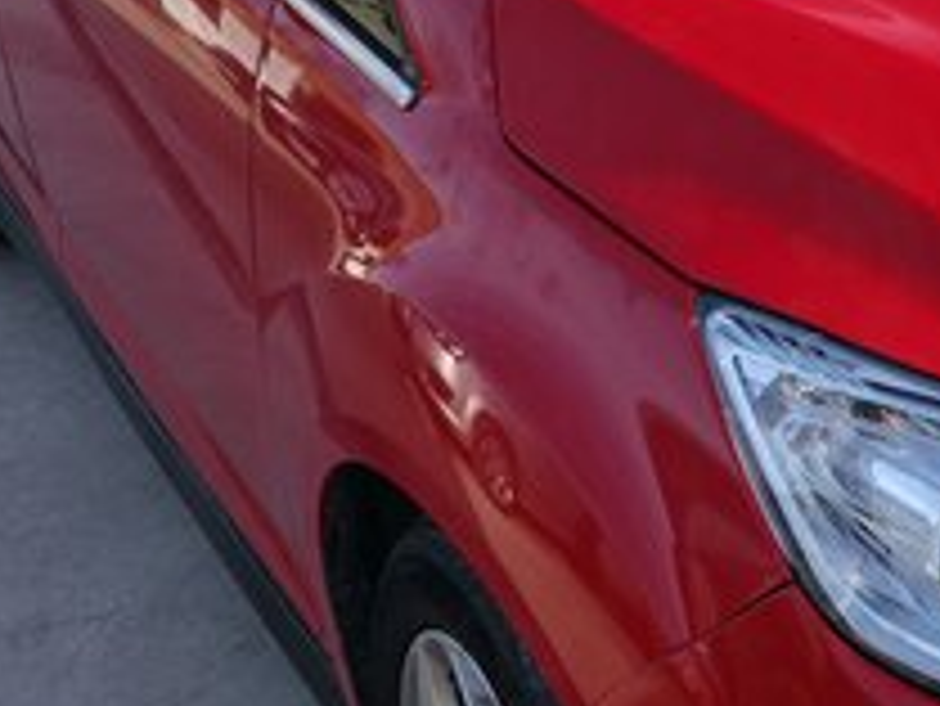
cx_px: 1151
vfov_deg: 16.8
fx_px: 2391
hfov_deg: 20.7
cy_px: 279
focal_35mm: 88
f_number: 1.7
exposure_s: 1/1663
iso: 50
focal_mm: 6.3
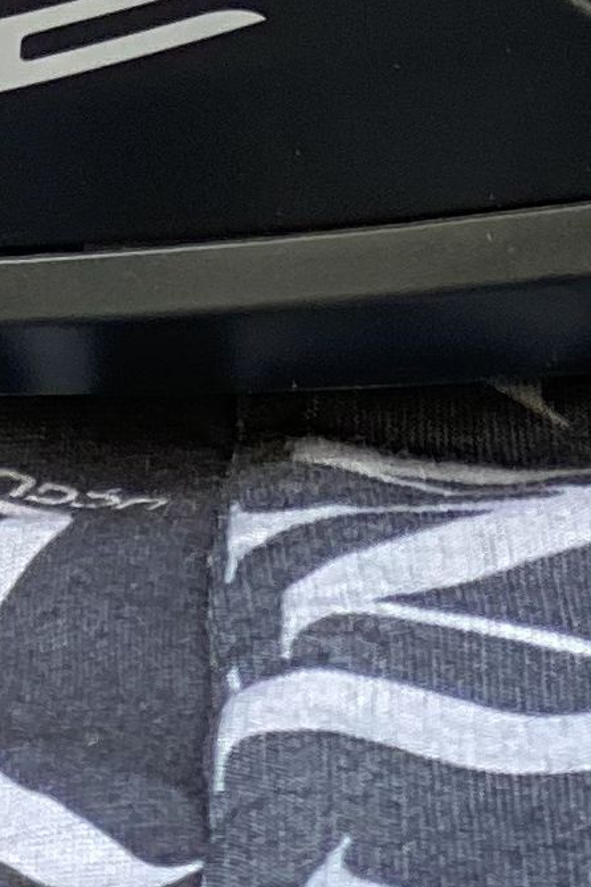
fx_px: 8027
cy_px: -1681
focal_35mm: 326
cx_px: 178
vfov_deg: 5.9
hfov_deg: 4.2
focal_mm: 6
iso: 32
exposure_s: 1/122
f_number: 2
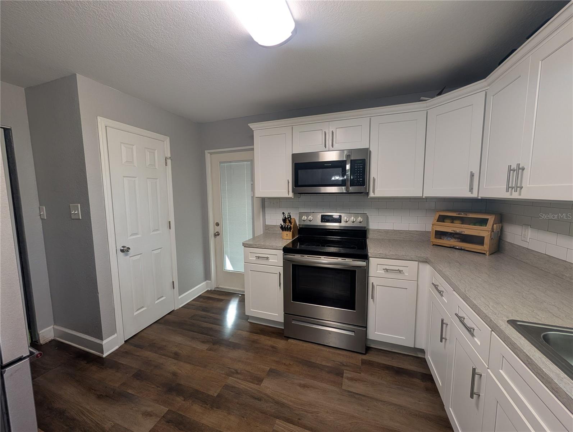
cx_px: 286
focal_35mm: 12
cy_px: 216
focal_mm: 2.02
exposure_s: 1/60
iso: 63
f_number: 1.7
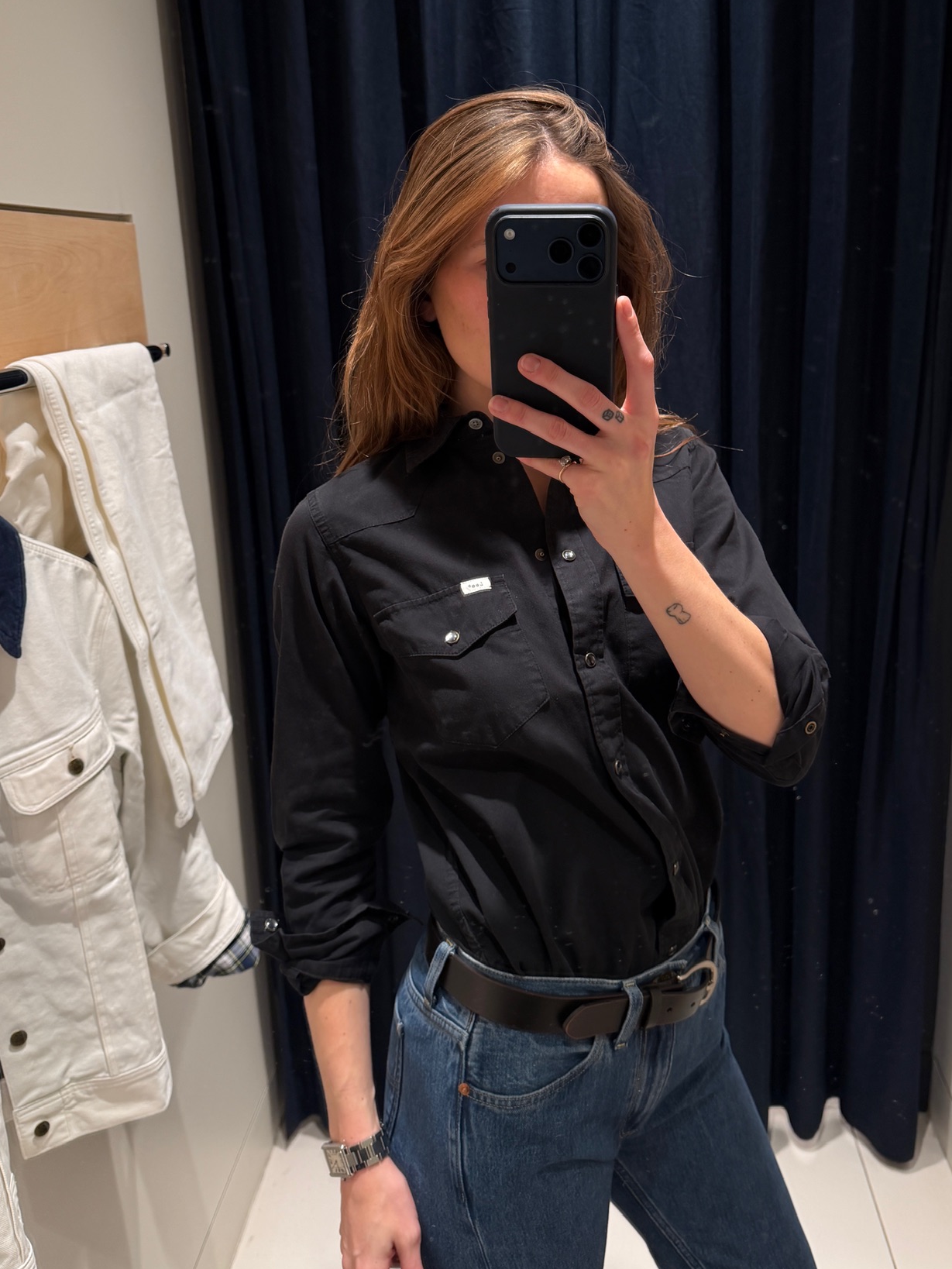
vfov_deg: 59.8
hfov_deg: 46.8
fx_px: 1100
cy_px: 553
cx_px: 520
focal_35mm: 30
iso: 200
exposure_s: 1/120
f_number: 1.78
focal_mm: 6.76
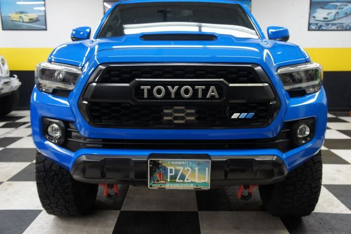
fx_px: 322
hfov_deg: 57.2
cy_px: 117
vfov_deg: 39.9
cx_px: 176
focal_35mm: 33
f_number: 4
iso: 640
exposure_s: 1/40
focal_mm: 22
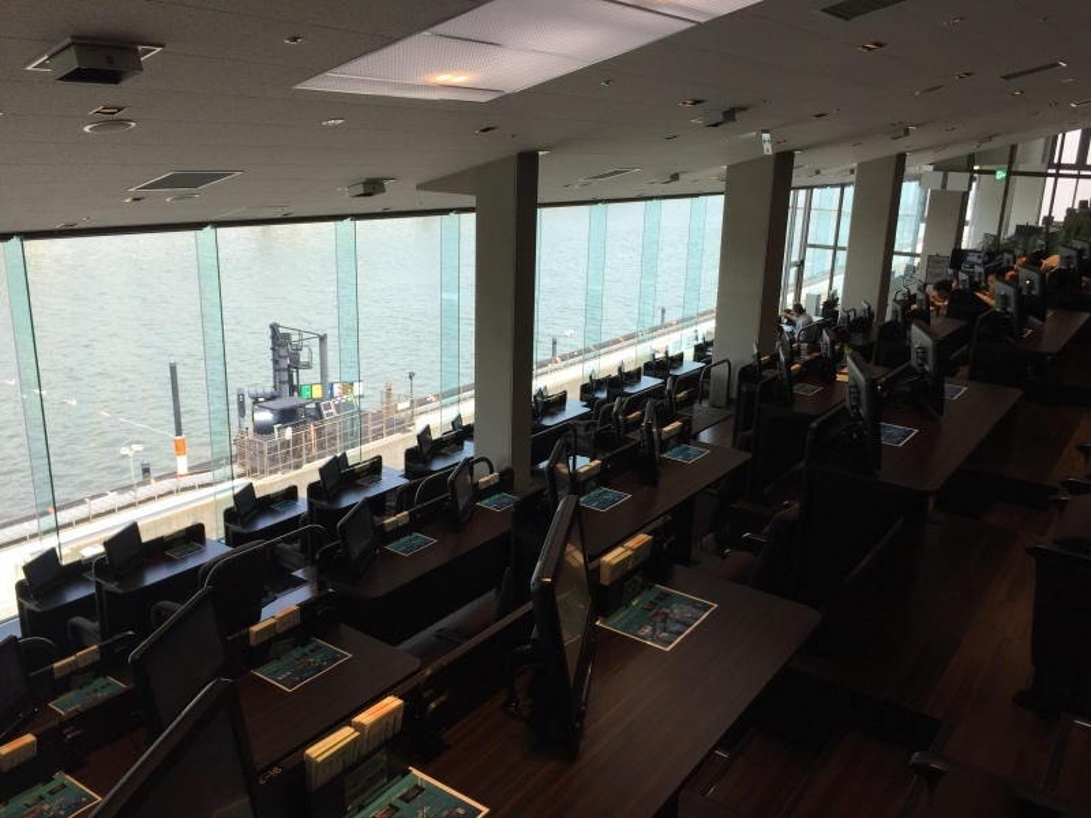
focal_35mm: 29
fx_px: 914
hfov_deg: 61.7
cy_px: 409
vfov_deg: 48.2
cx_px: 546
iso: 32
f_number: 2.2
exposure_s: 1/319
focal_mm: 4.15
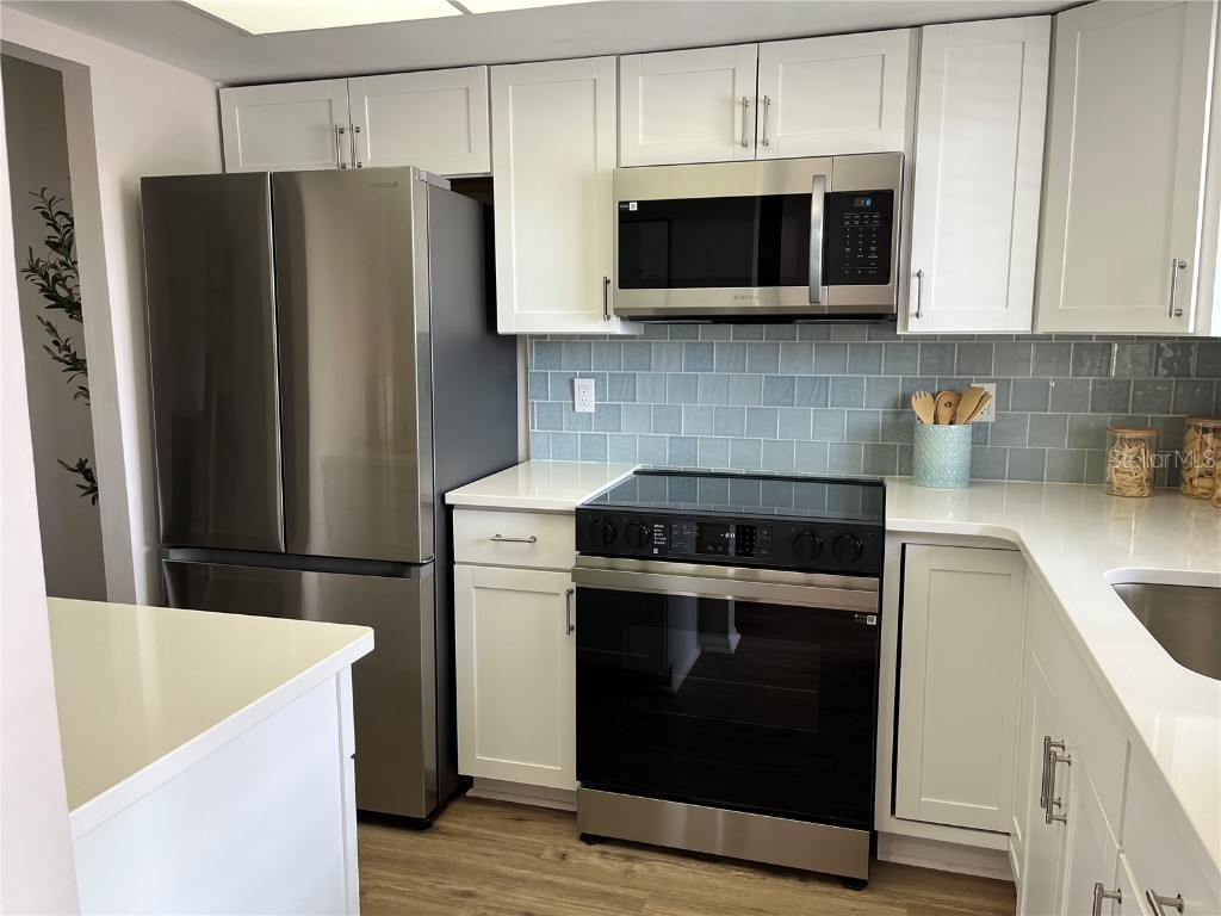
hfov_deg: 67.3
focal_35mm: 26
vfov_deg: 53.1
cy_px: 458
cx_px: 610
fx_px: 917
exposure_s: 1/120
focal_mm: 5.1
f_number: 1.6
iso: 125
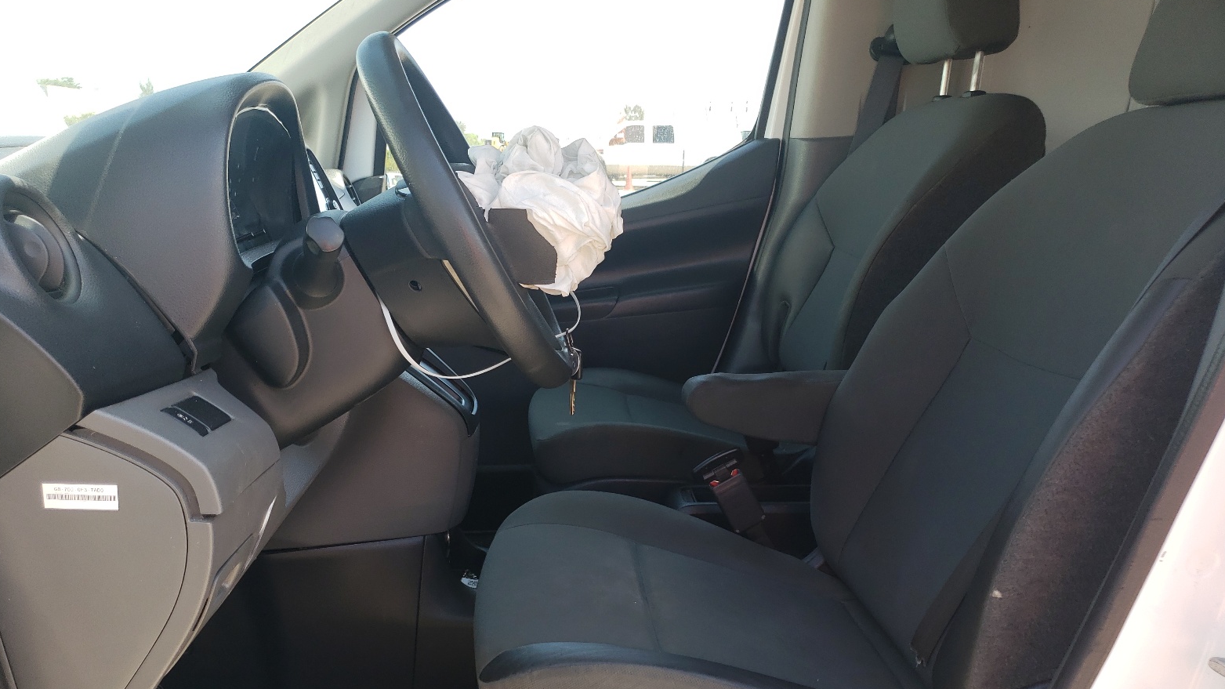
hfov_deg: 66.1
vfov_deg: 39.7
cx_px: 609
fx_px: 942
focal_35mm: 29
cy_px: 459
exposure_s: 1/385
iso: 50
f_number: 1.5
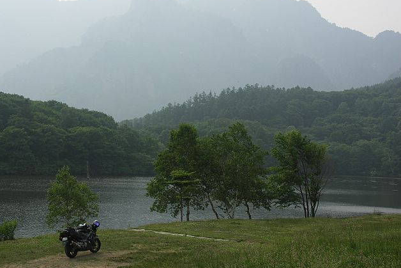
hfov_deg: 37.5
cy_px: 124
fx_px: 590
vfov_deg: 25.5
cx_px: 199
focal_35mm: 53
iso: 50
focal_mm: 13.1
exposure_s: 1/320
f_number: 5.6
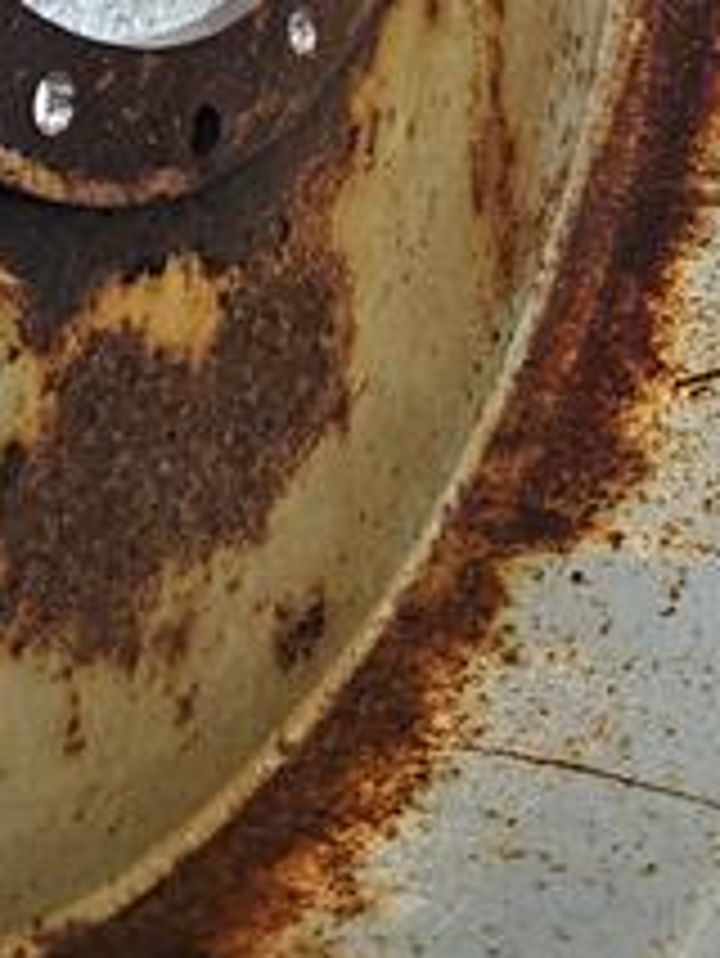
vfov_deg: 20.5
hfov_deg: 17.8
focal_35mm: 83
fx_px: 2300
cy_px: -432
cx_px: 396
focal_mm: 5.4
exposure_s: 1/100
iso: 125
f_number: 1.8
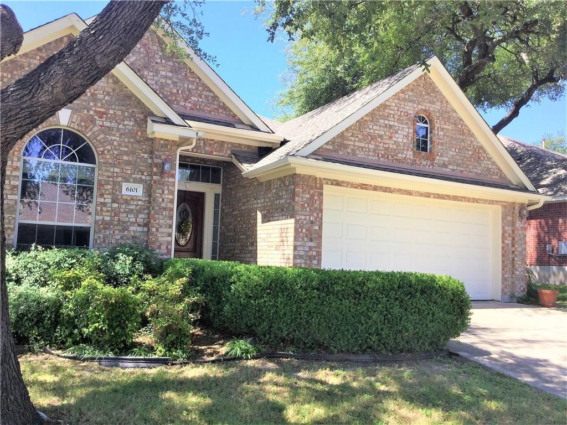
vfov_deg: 45.4
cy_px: 212
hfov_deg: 58.4
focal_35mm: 31
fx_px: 508
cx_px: 284
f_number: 2.4
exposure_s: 1/424
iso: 25
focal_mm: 3.3
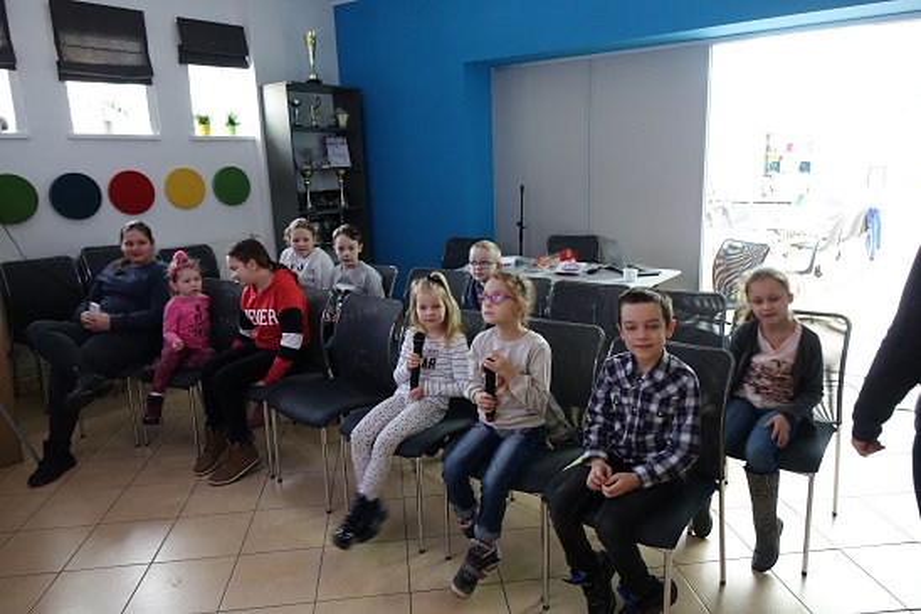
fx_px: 614
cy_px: 307
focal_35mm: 24
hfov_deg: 73.8
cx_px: 460
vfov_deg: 53.1
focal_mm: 8.81
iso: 800
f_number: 2.8
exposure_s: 1/30
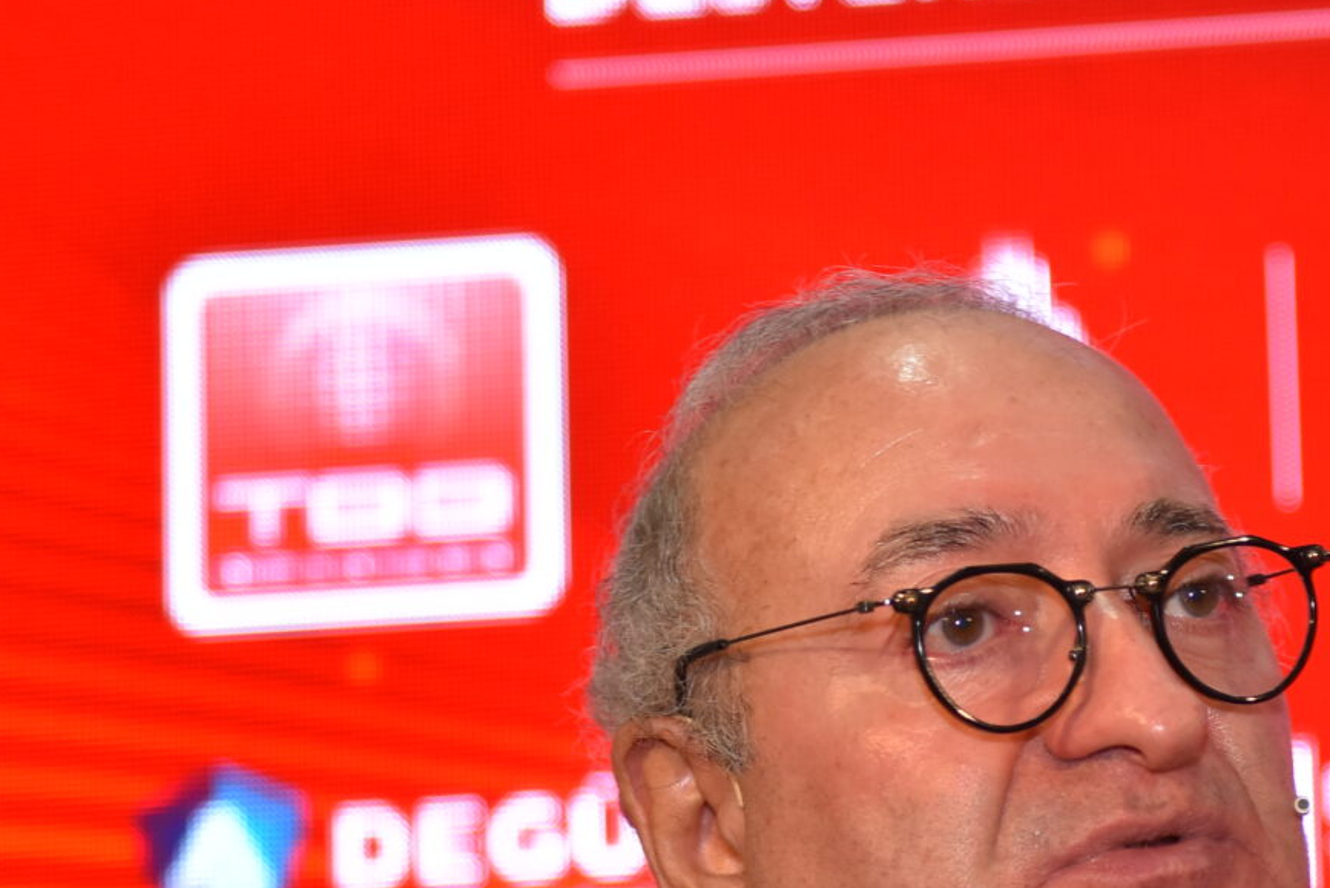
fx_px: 6764
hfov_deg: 11.2
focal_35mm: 183
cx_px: 1233
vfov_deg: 7.5
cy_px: 1034
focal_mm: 62
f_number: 3.2
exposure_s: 1/200
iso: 640
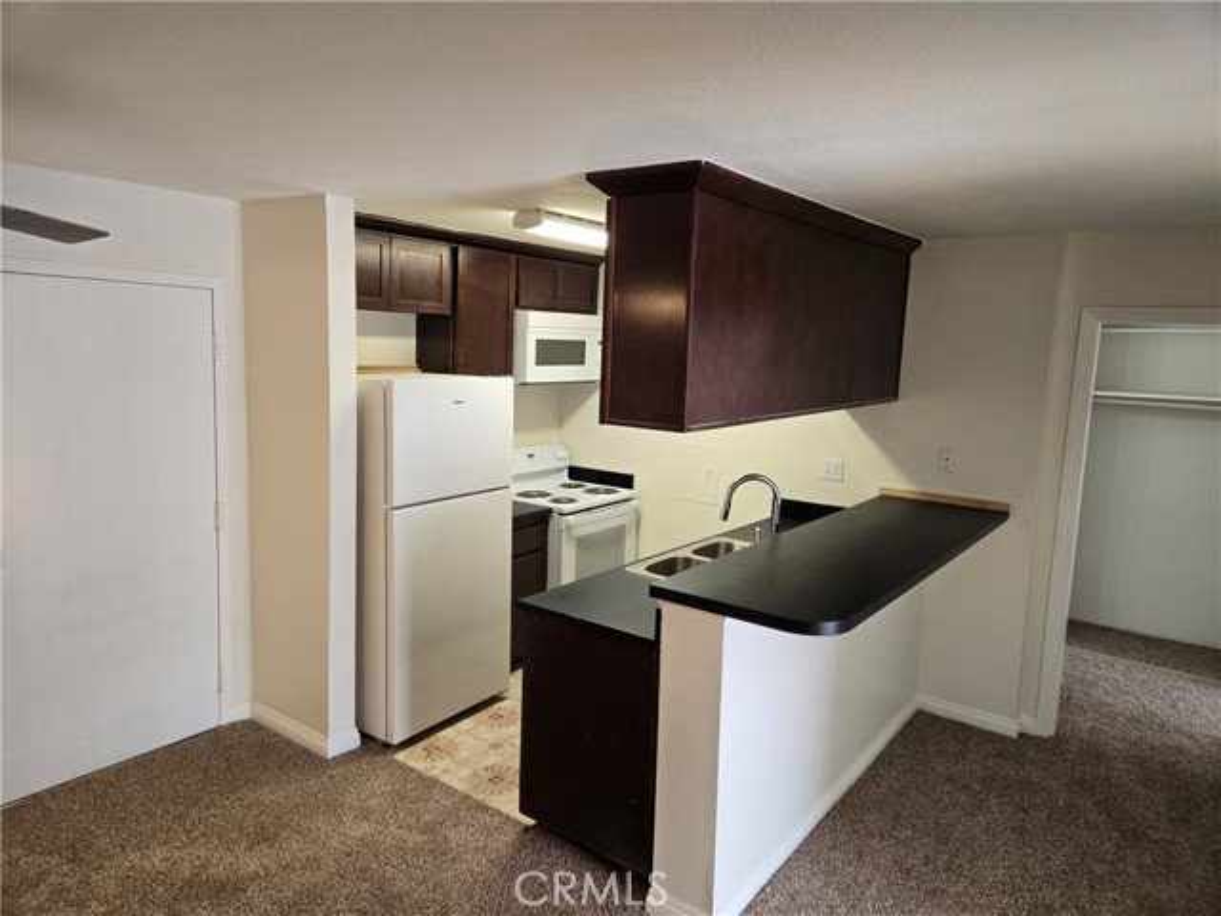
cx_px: 610
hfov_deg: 73.9
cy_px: 458
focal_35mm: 23
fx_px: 811
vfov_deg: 58.9
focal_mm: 5.4
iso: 160
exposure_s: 1/120
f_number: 1.8
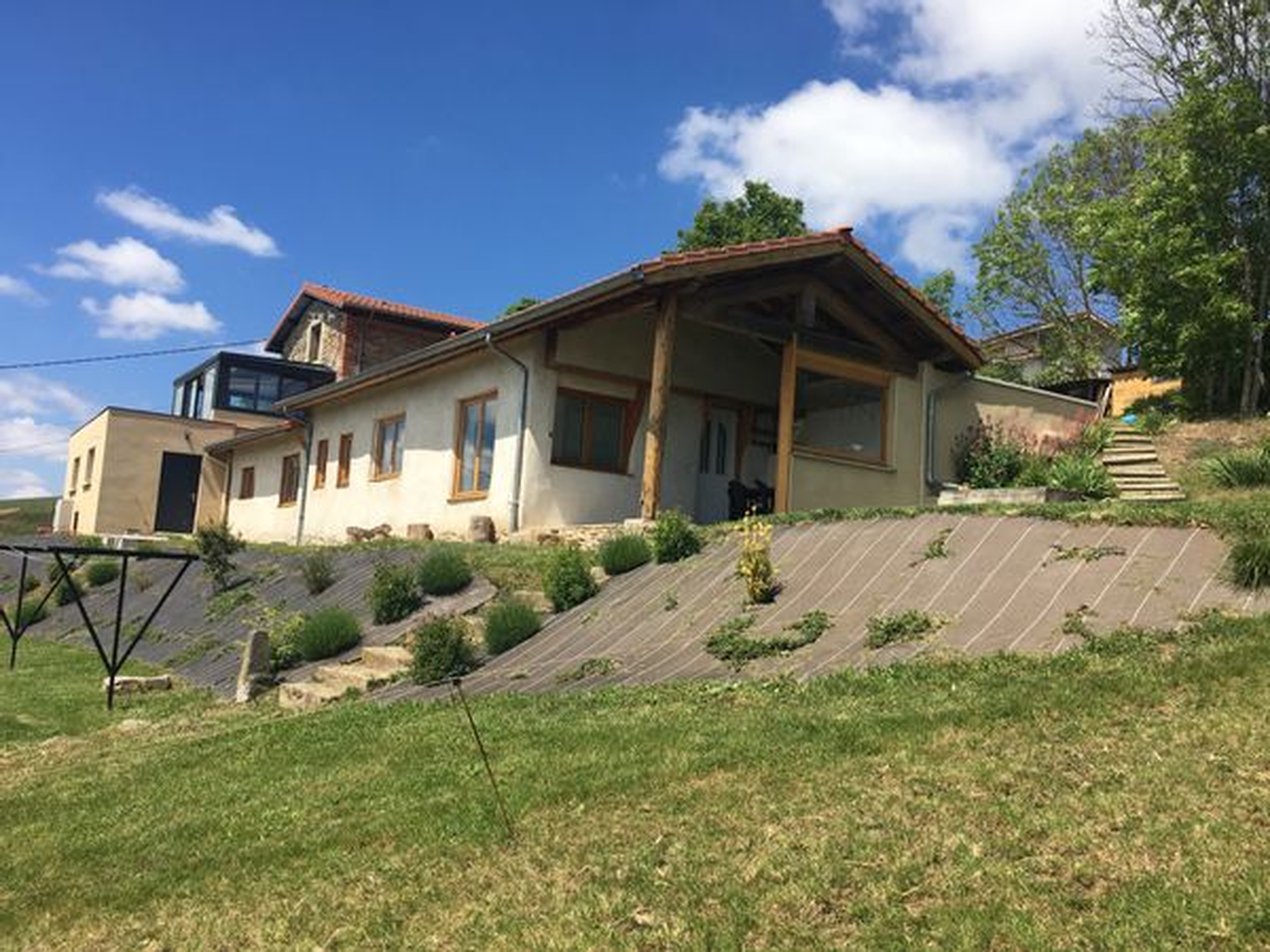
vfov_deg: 48.2
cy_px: 476
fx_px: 1064
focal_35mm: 29
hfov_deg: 61.7
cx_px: 635
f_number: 2.2
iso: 25
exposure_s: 1/1603
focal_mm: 4.15
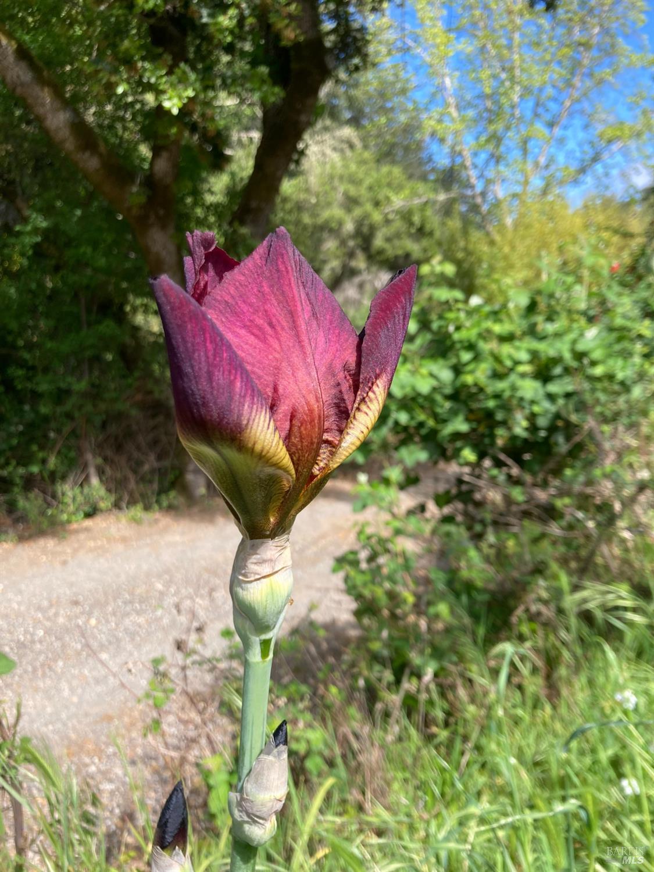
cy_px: 436
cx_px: 327
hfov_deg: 49.7
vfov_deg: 63.4
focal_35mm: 28
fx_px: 705
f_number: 1.8
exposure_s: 1/585
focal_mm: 3.99
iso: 20
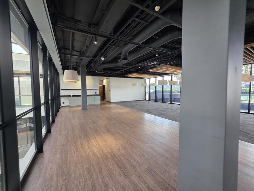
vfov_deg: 89.9
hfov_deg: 106.2
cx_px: 127
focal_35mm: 13
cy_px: 96
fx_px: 95
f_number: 1.9
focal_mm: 2.2
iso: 160
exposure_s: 1/100
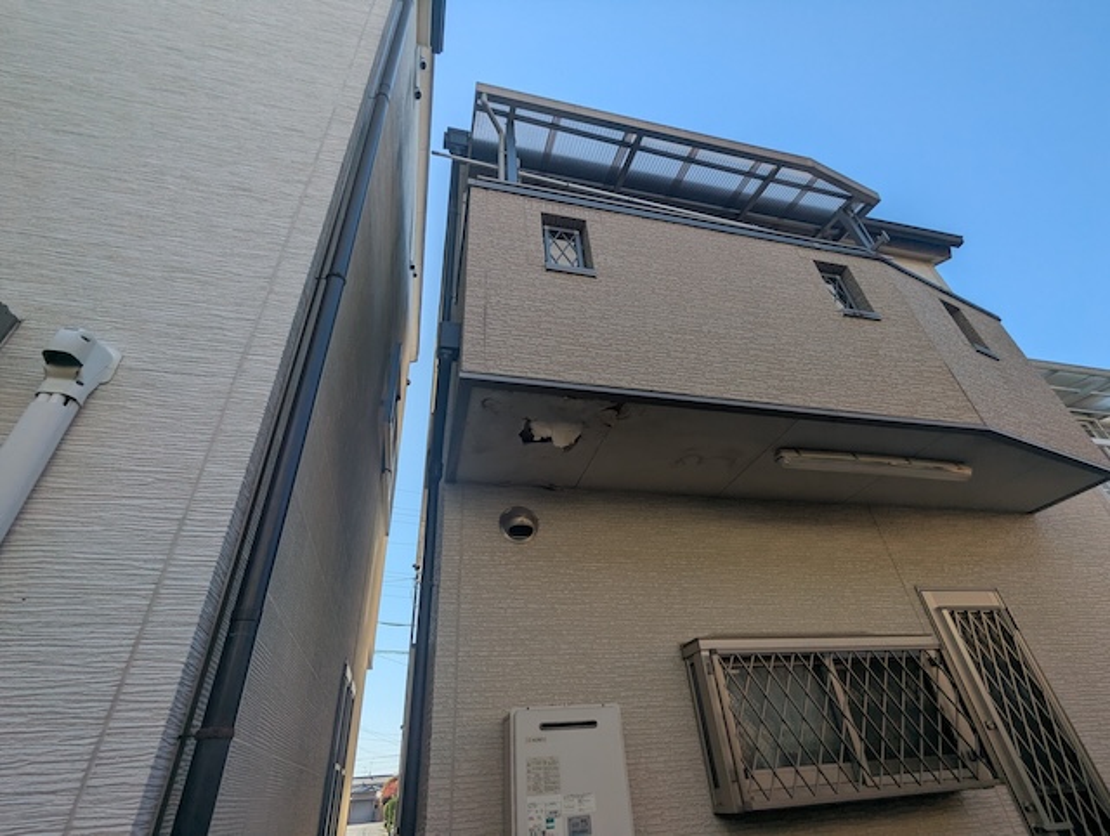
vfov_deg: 78.3
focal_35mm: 16
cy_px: 418
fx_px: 514
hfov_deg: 94.4
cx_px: 555
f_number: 2.2
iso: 45
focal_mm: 2.35
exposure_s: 1/1603
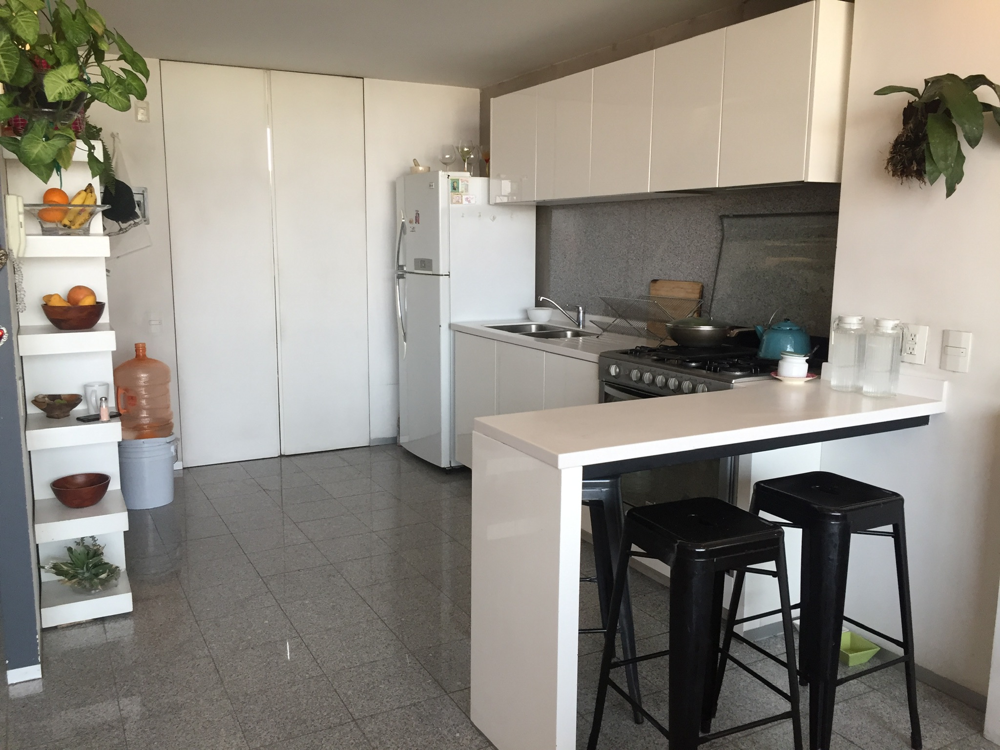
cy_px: 375
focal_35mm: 29
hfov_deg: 61.7
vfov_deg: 48.2
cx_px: 500
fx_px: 838
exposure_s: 1/30
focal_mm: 4.15
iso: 40
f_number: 2.2
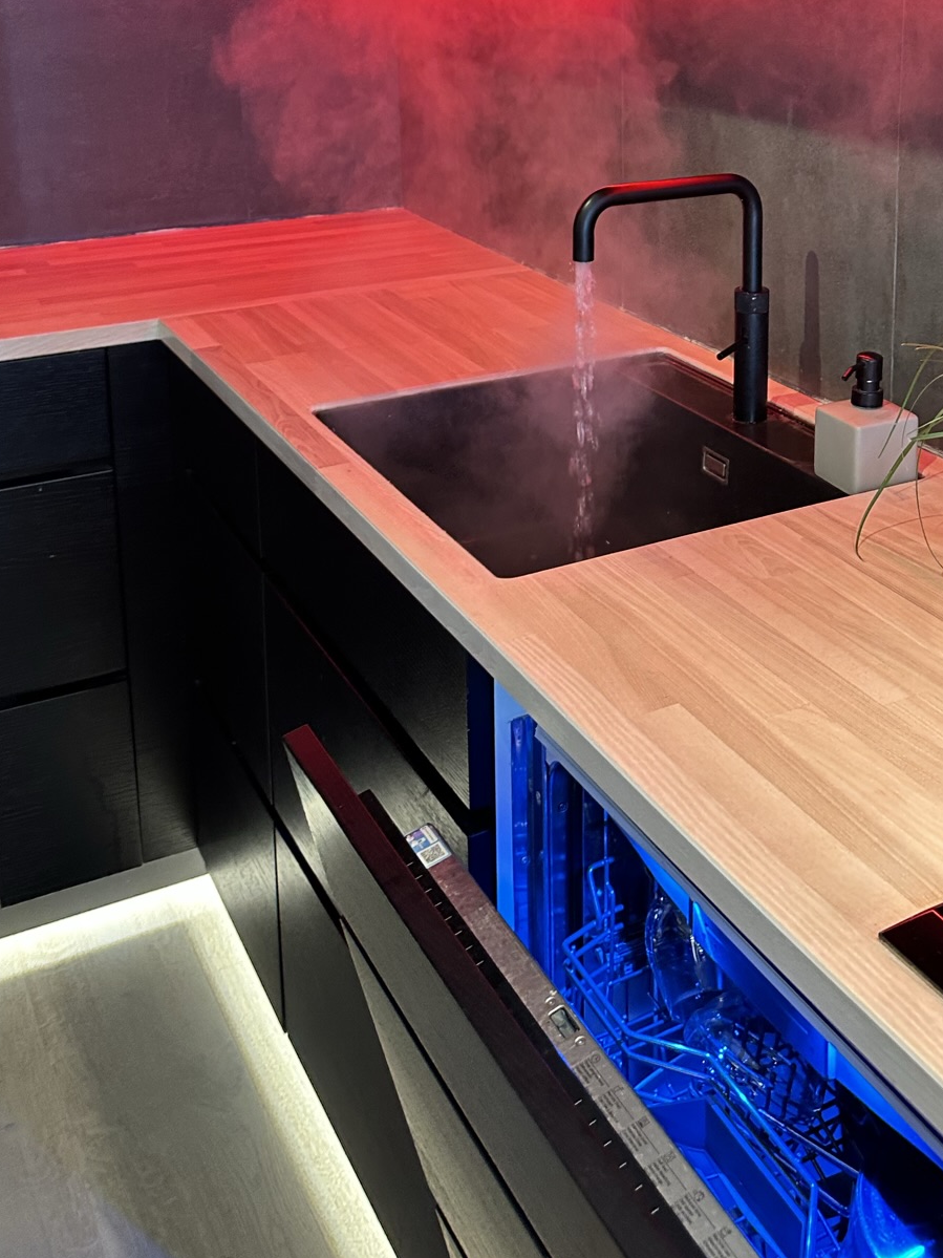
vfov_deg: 43.0
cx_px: 647
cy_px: 197
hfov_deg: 34.7
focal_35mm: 41
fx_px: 1489
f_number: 1.78
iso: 320
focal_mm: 6.86
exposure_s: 1/59
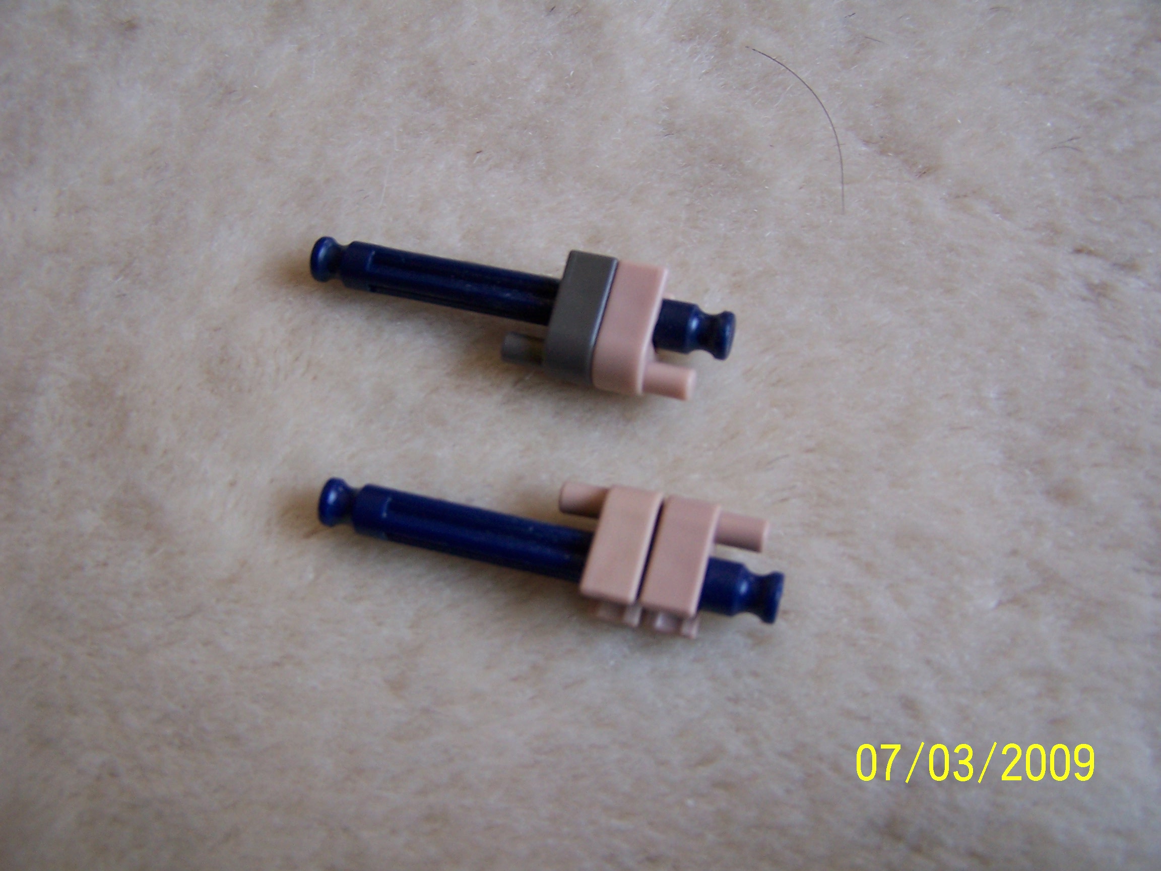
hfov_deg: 49.0
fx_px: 1274
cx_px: 580
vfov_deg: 37.7
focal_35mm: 38
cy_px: 436
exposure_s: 1/30
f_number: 2.8
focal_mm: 6.3
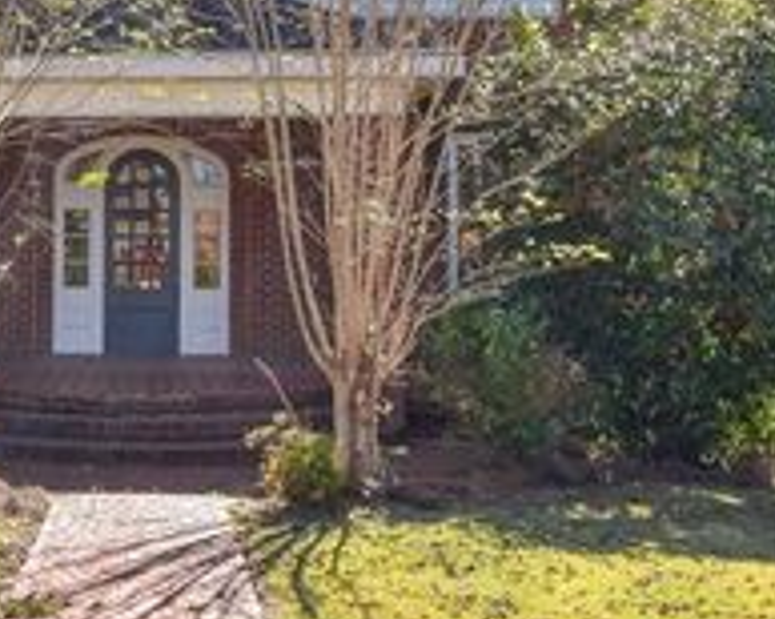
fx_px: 1673
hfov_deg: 25.1
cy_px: 127
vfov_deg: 20.7
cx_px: 48
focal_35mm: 73
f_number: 10
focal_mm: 20
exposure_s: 1/320
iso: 400
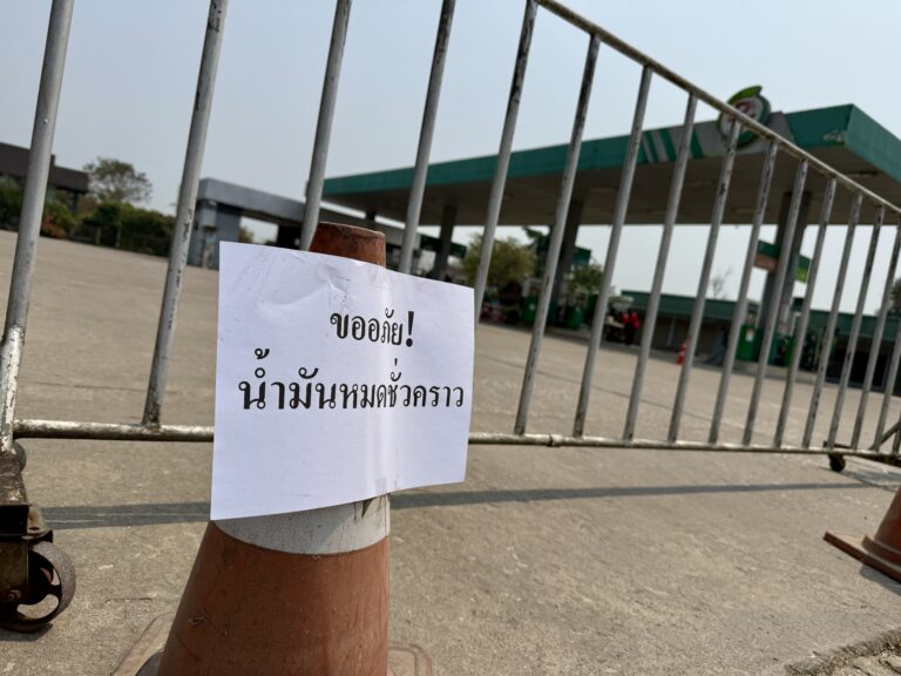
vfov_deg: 56.8
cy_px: 338
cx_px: 450
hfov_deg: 71.6
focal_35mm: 24
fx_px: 625
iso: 80
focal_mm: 6.76
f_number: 1.78
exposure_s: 1/10309
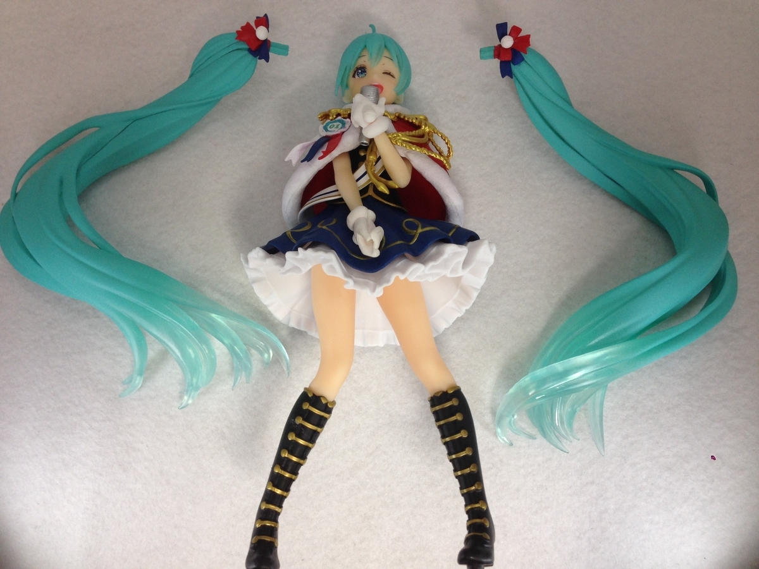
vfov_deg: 42.9
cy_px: 284
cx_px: 380
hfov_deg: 55.4
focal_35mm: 33
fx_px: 724
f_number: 2.4
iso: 64
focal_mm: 4.12
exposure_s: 1/20
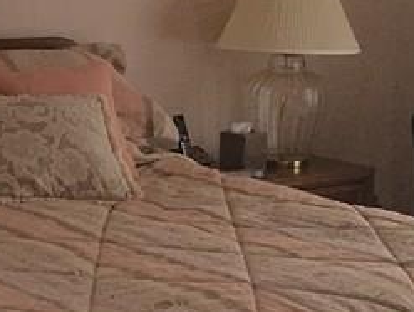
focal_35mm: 120
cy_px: 174
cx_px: 87
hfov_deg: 16.3
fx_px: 1437
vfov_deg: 12.4
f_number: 2.2
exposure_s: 1/30
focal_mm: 4.15
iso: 32
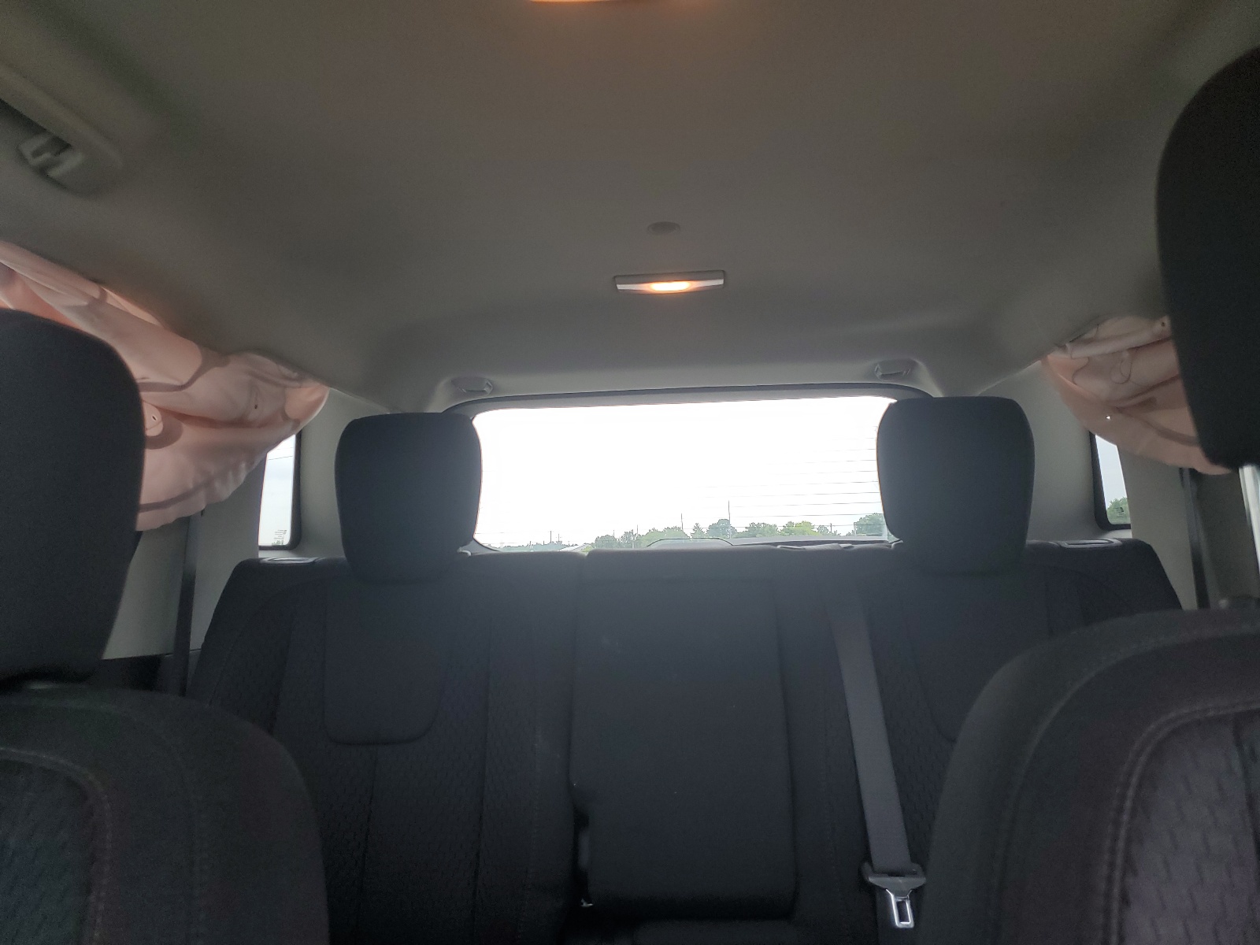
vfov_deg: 53.1
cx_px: 630
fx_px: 946
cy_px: 472
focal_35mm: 26
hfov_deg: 67.3
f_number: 1.5
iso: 59
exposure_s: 1/120
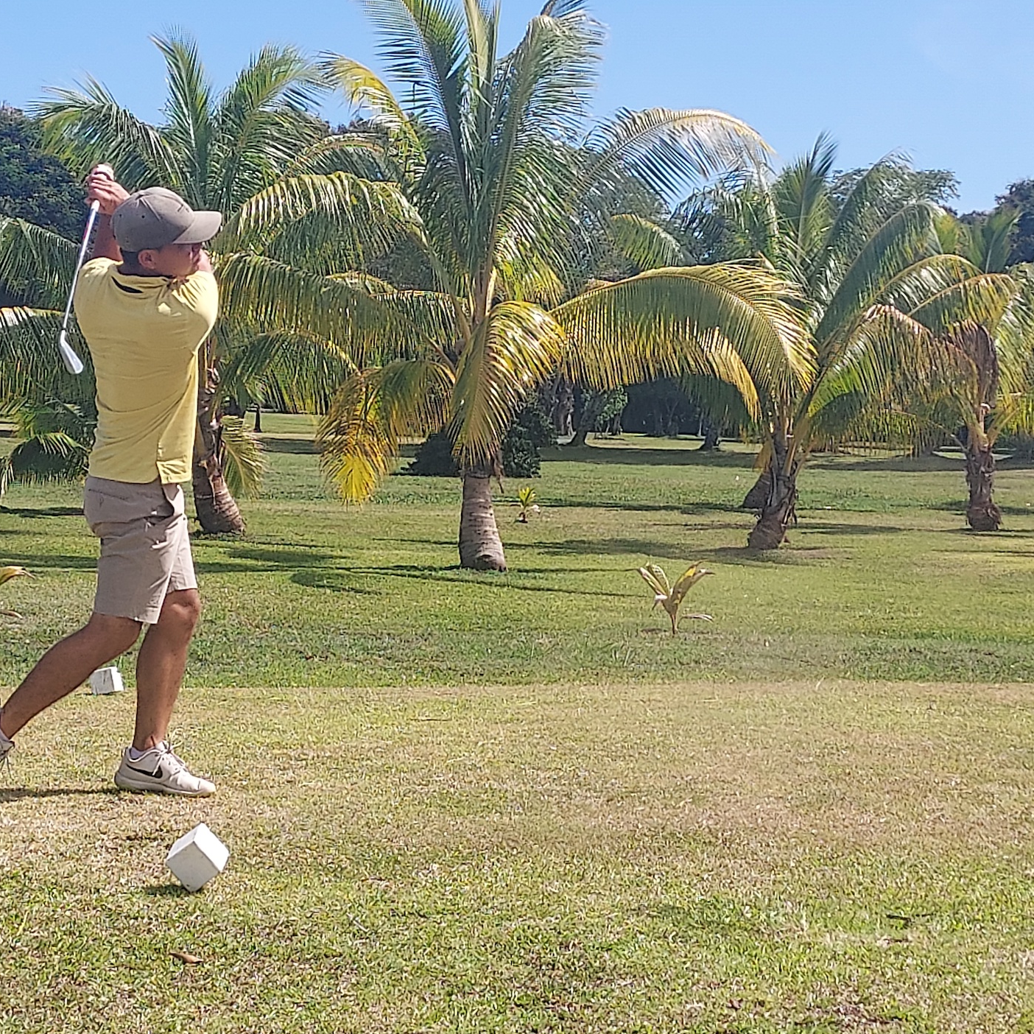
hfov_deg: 54.5
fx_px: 980
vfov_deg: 55.6
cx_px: 342
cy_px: 505
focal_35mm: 29
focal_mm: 4.6
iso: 40
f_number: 1.8
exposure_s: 1/1167
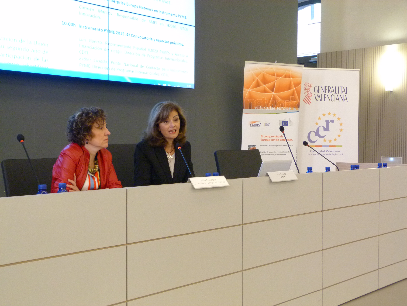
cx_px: 204
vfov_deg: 31.5
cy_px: 153
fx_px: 541
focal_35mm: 46
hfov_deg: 41.2
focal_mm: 8.3
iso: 400
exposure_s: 1/25
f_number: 3.2
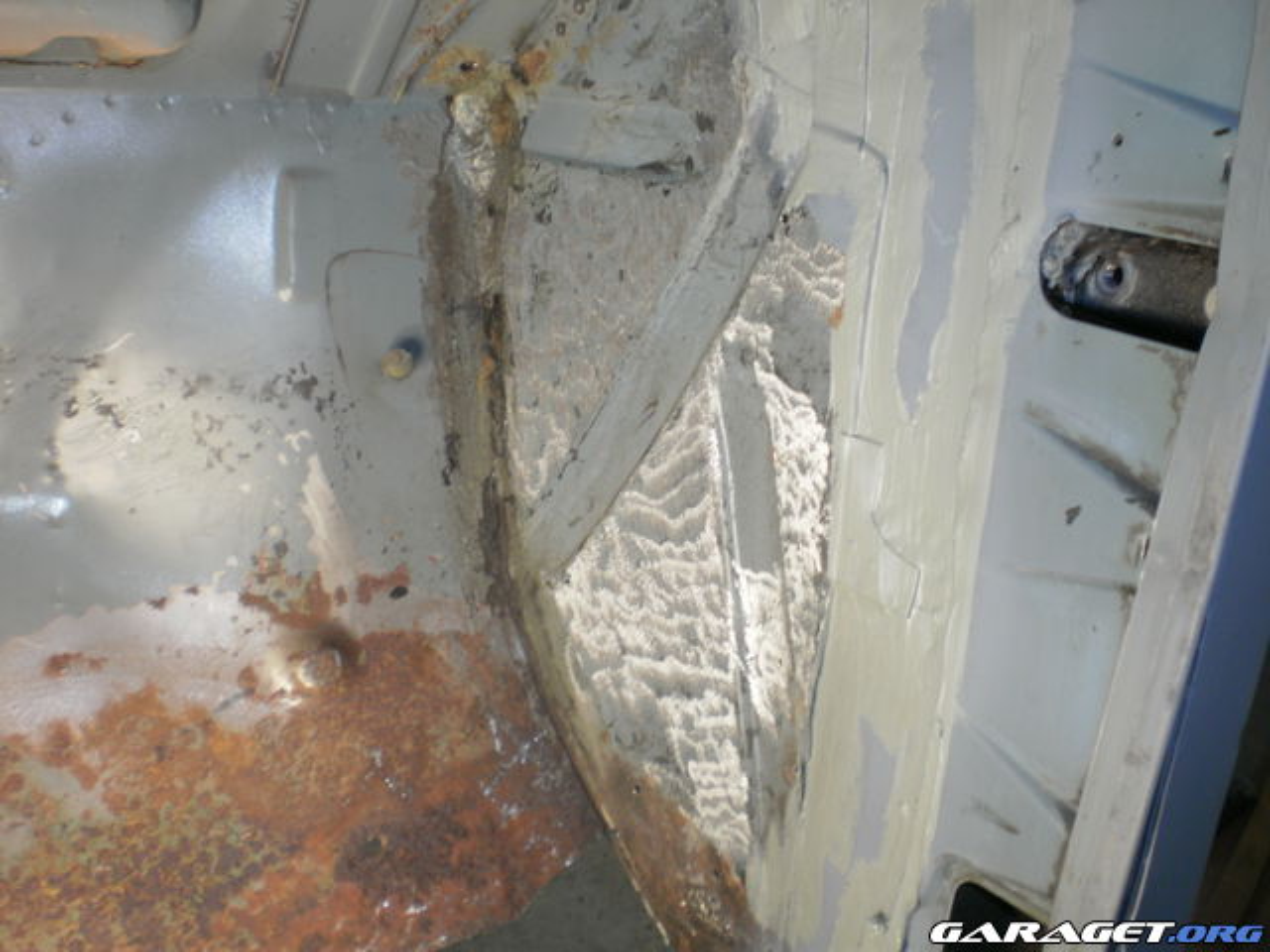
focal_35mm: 36
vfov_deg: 39.7
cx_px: 635
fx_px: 1321
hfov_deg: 51.4
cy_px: 476
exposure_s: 1/30
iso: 125
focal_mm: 6.3
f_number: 3.1
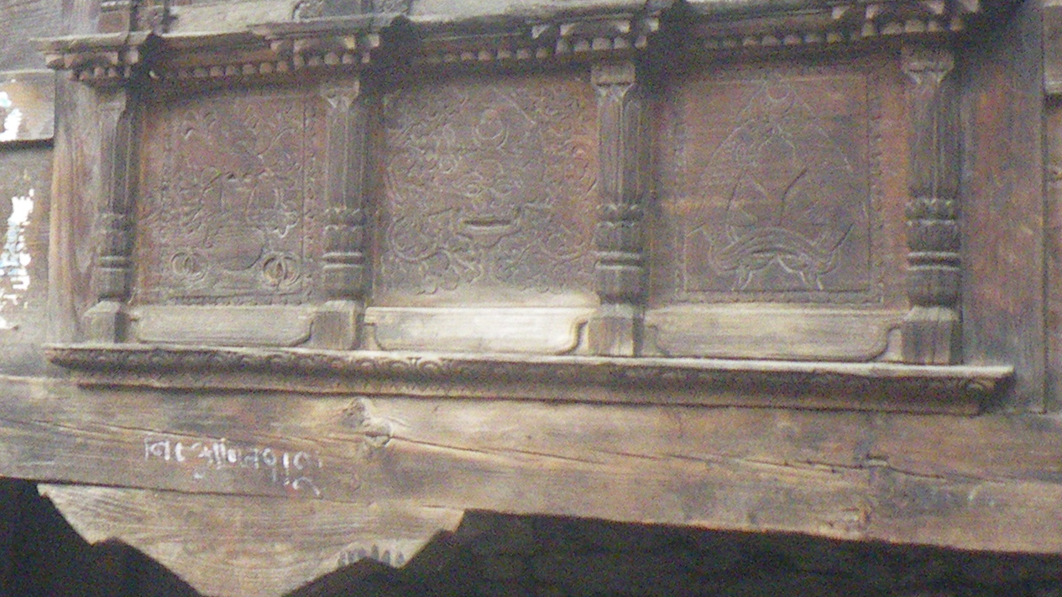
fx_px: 2478
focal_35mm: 88
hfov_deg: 23.7
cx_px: 143
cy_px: 37
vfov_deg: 13.6
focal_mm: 5
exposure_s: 1/50
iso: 400
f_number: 3.5
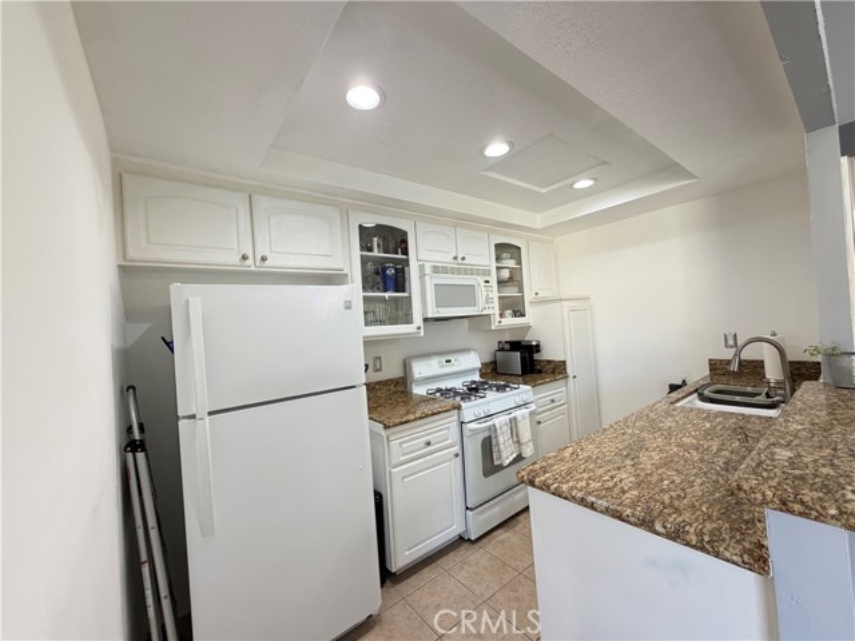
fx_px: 346
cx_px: 428
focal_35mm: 14
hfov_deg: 102.1
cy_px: 320
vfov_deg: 85.7
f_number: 2.2
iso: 320
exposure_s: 1/120
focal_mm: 2.22
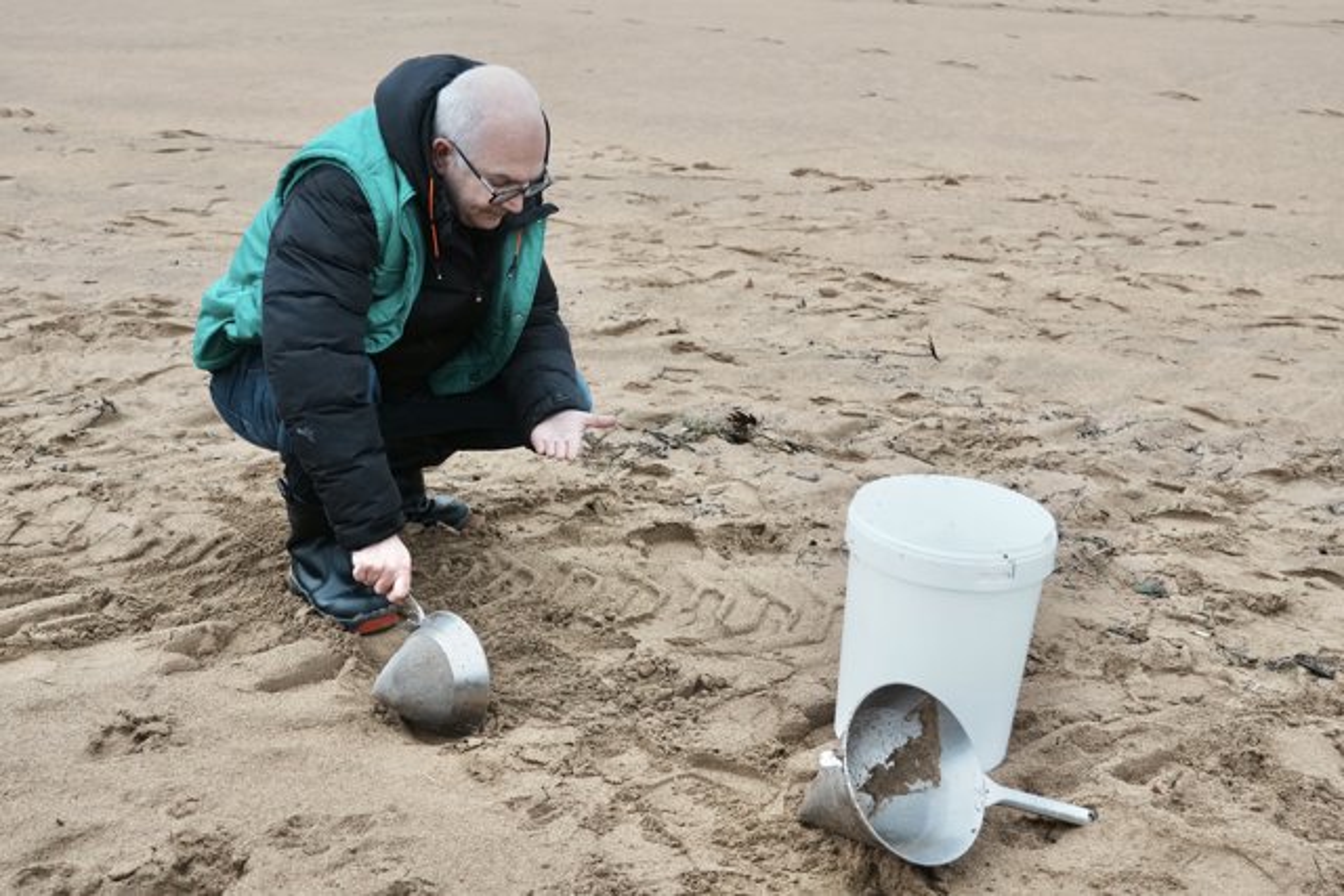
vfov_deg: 31.2
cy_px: 448
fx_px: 1606
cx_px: 672
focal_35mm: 43
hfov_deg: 45.4
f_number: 4
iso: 1250
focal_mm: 29
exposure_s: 1/1000
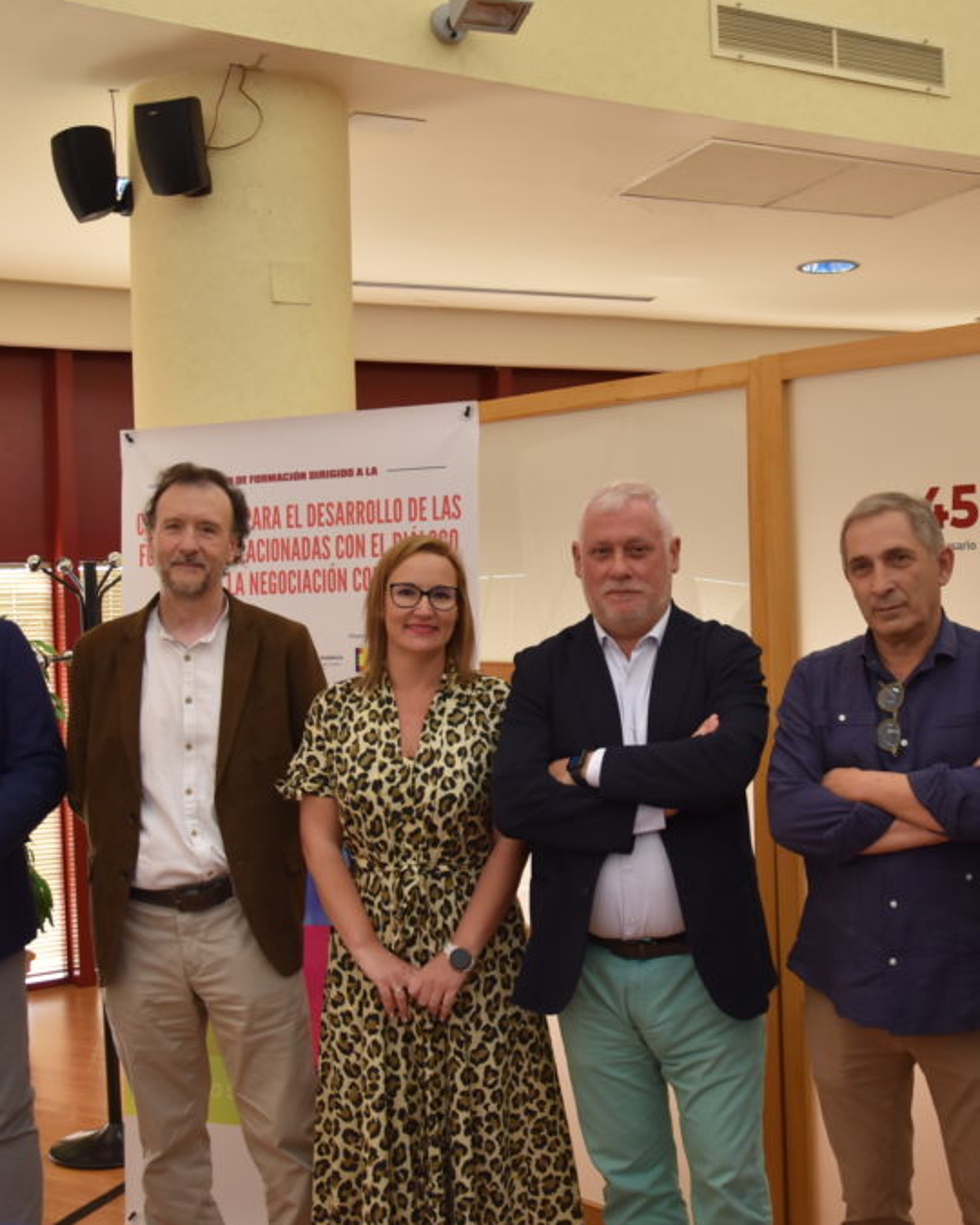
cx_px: 603
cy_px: 608
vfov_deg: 39.5
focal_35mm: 47
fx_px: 1704
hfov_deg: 32.0
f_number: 4
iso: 560
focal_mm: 22
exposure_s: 1/60
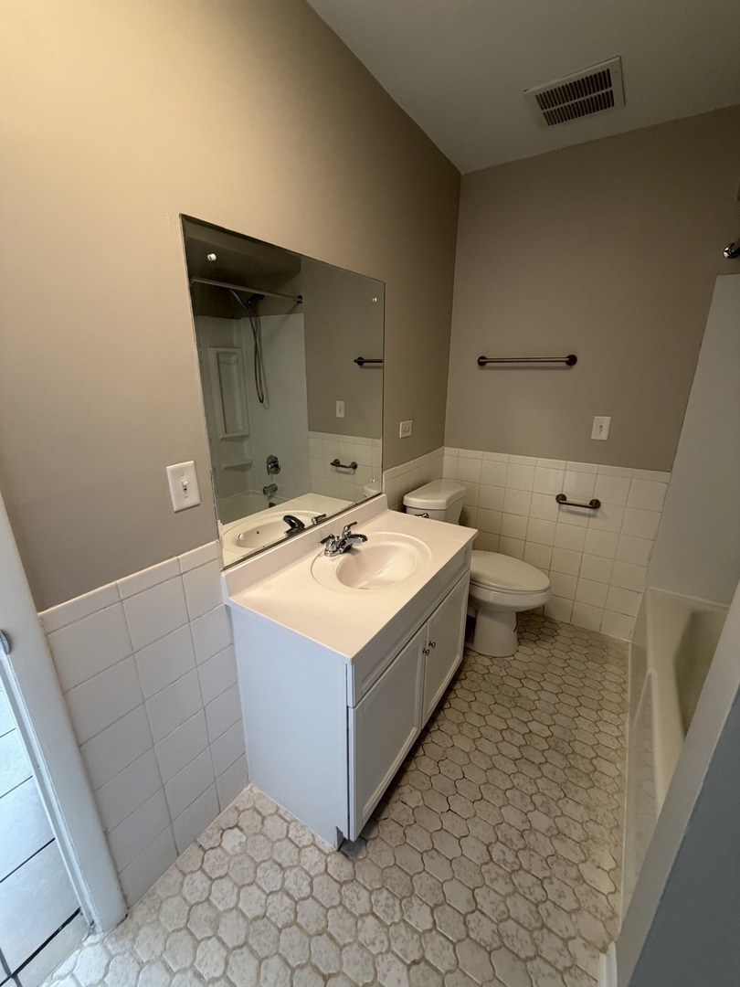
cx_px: 370
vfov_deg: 102.1
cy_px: 494
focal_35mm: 14
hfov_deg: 85.7
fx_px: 399
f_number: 2.2
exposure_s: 1/120
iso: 250
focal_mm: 2.22
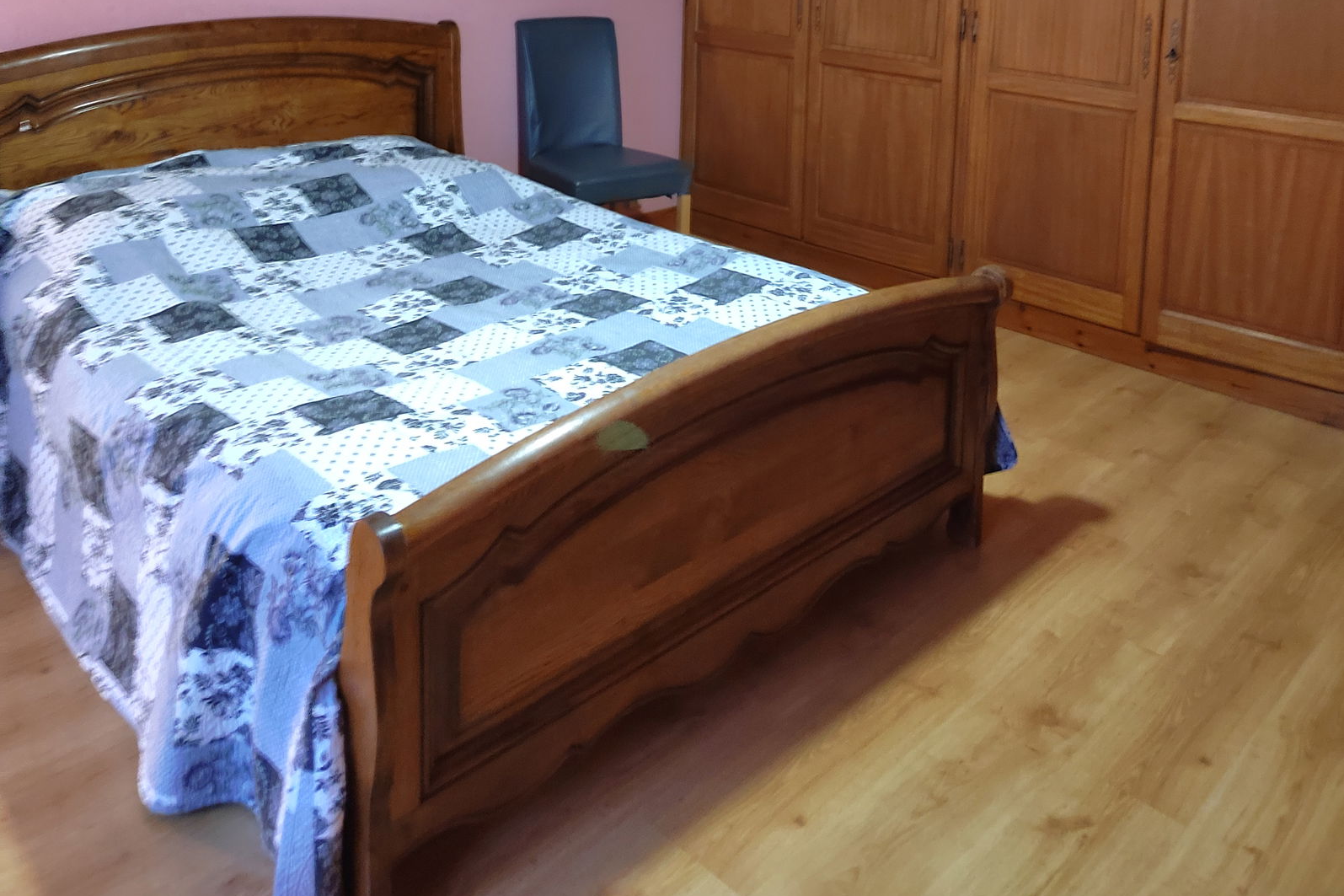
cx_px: 673
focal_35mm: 32
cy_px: 26
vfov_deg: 37.3
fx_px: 1194
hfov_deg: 58.7
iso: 3969
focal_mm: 5.52
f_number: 1.9
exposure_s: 1/33.3
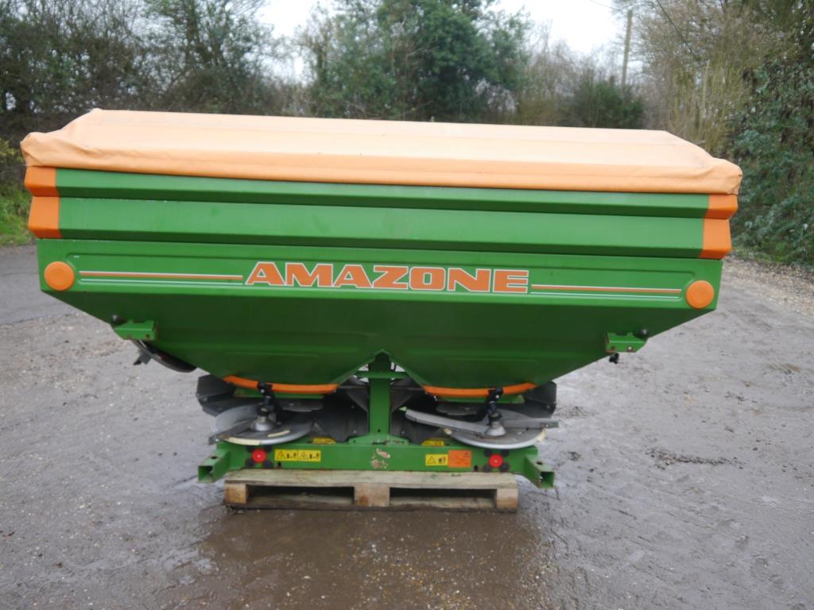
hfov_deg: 60.0
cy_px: 305
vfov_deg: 46.8
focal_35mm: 30
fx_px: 705
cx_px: 407
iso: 320
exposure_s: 1/60
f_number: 3.6
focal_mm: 15
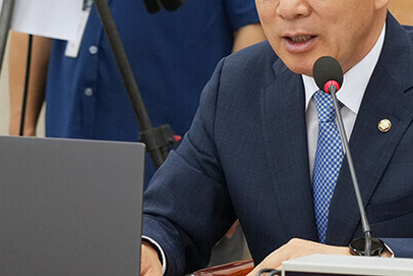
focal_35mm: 248
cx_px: 246
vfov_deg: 5.5
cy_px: 109
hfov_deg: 8.3
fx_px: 2846
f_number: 5.6
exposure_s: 1/125
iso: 2500
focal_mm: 105
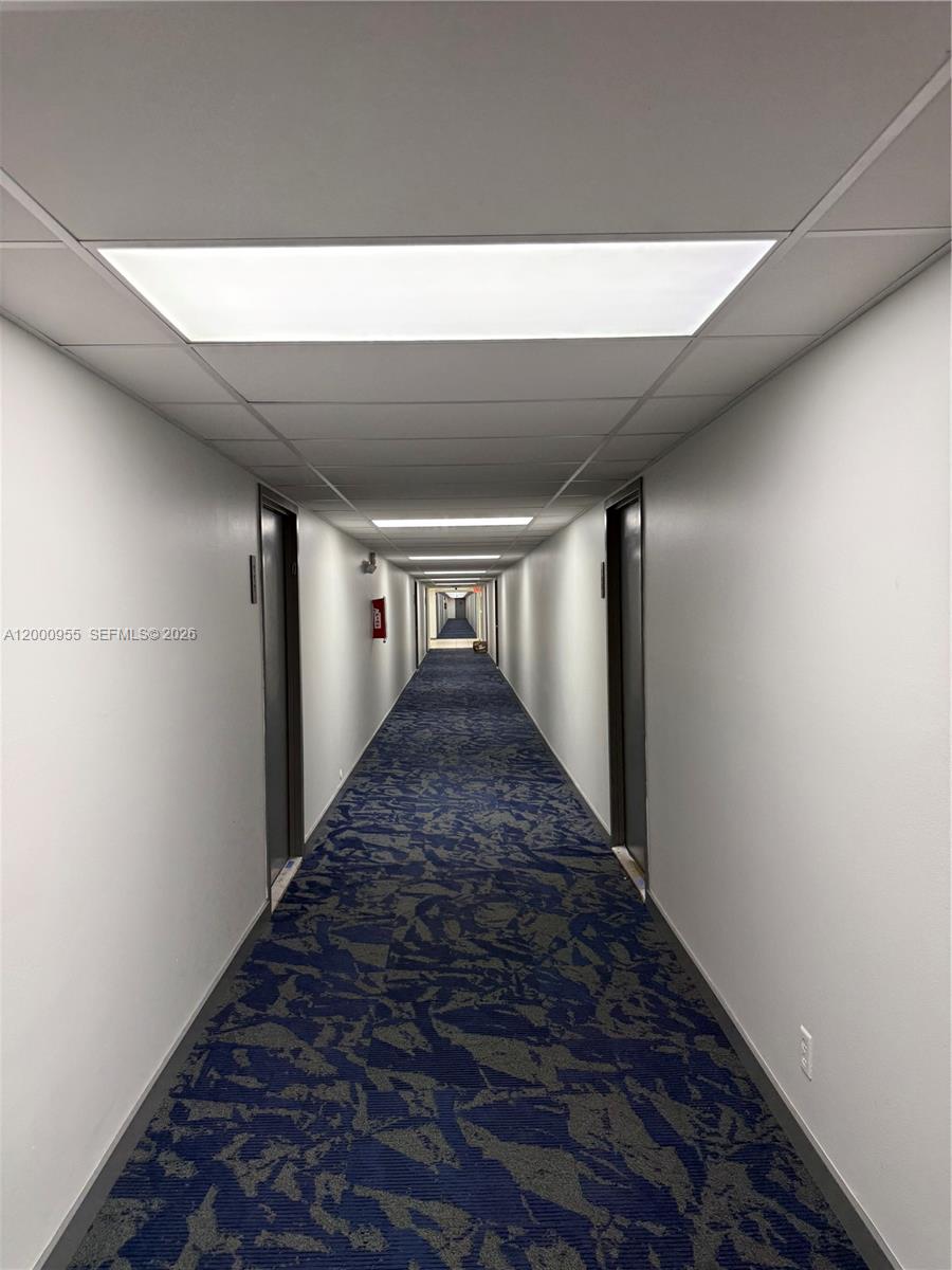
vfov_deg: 71.6
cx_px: 476
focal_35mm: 24
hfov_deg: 56.8
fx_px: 880
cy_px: 635
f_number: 1.78
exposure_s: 1/120
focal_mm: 6.76
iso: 64
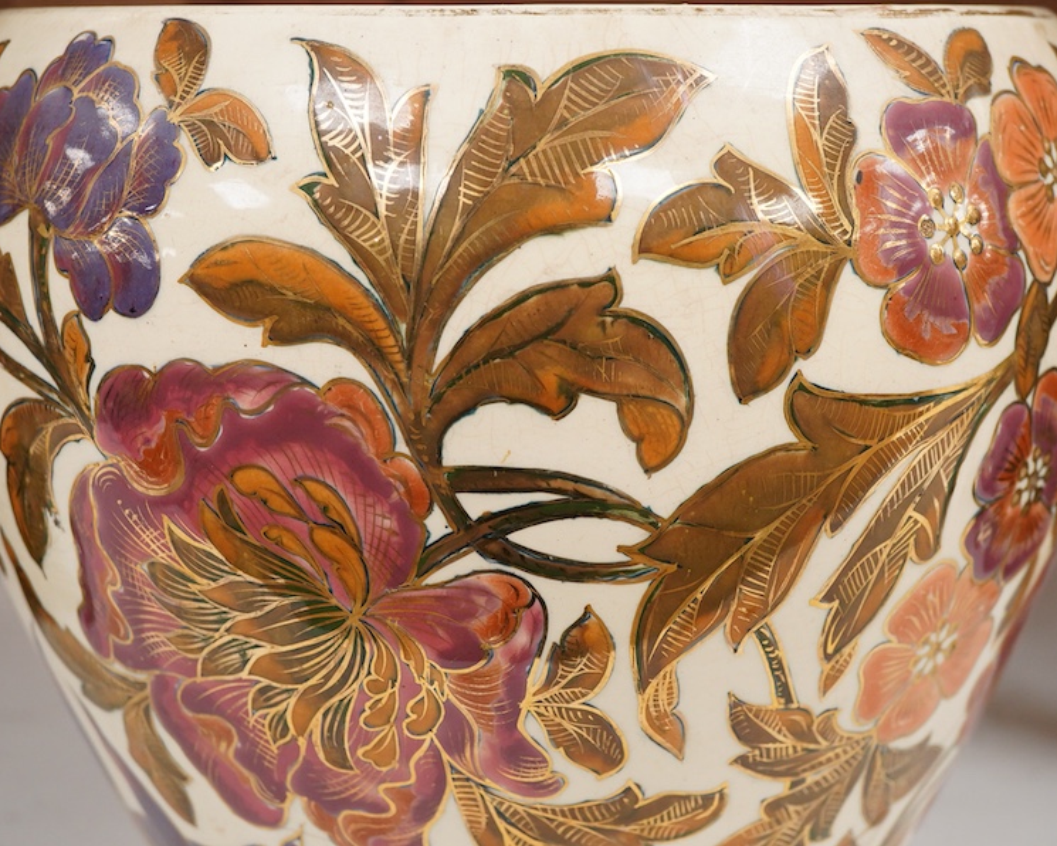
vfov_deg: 29.7
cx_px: 559
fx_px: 1595
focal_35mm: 51
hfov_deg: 36.6
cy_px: 422
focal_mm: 30
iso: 1250
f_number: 8
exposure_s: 1/125
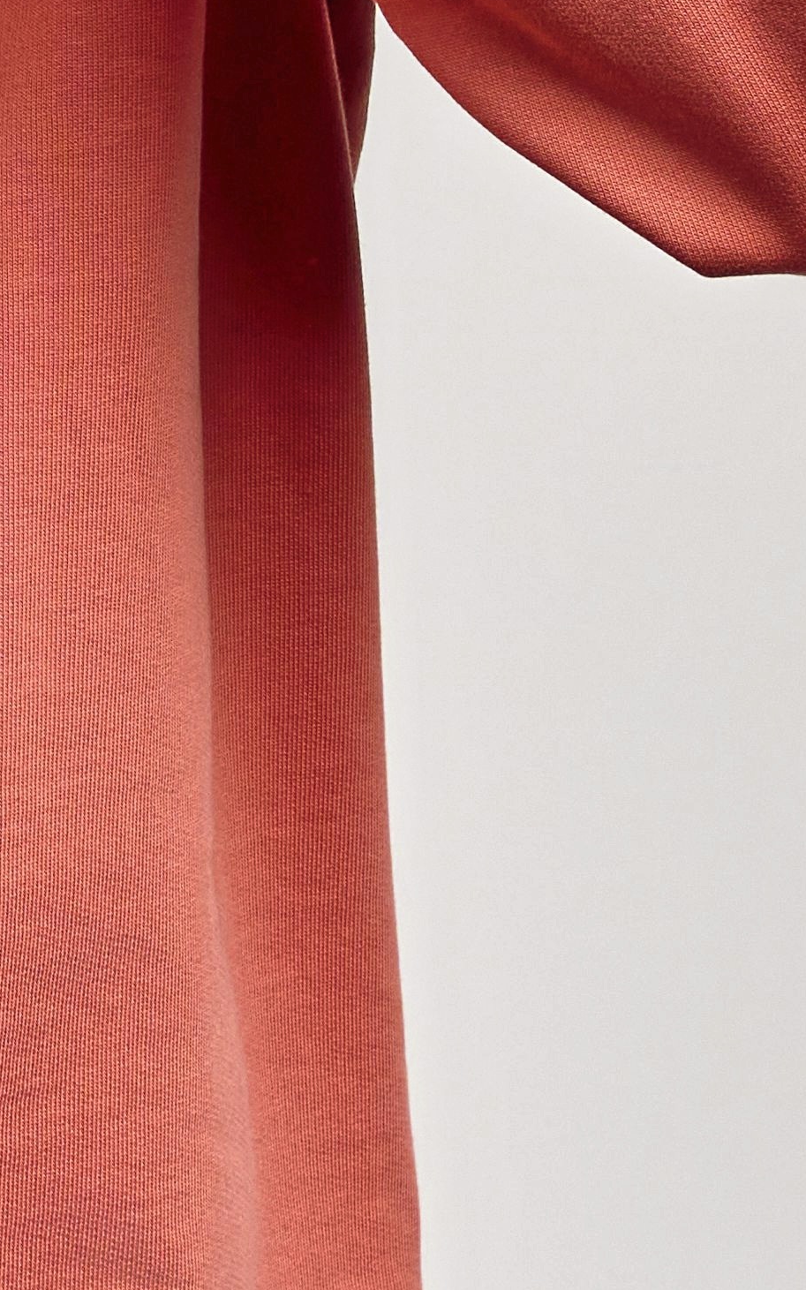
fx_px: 11388
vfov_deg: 6.4
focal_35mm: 324
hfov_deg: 4.0
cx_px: -429
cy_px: -734
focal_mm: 50
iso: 320
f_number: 9
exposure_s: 1/160
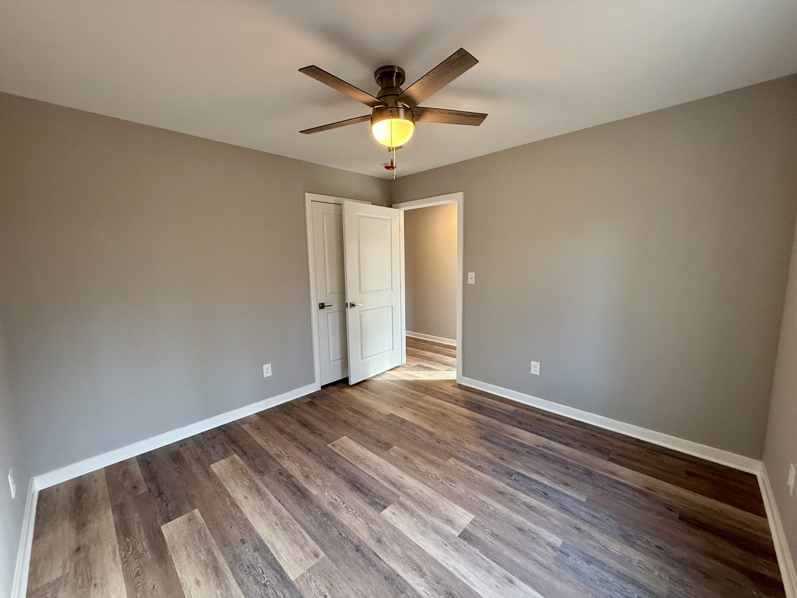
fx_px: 322
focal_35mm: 14
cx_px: 398
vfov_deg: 85.7
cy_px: 299
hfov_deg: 102.1
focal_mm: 2.22
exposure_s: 1/120
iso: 250
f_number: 2.2
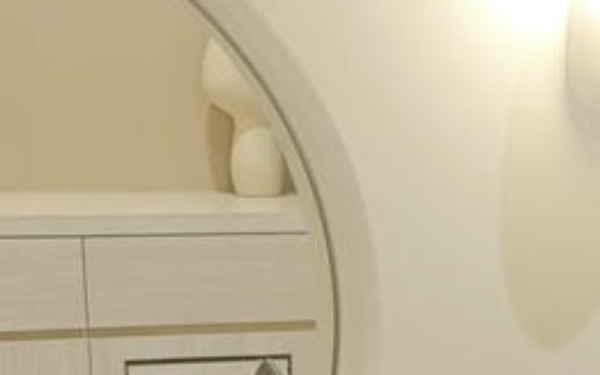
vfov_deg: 9.9
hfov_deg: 18.2
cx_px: 589
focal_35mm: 112
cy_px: 969
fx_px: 1831
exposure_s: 1/60
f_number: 2
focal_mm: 8.72
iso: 250
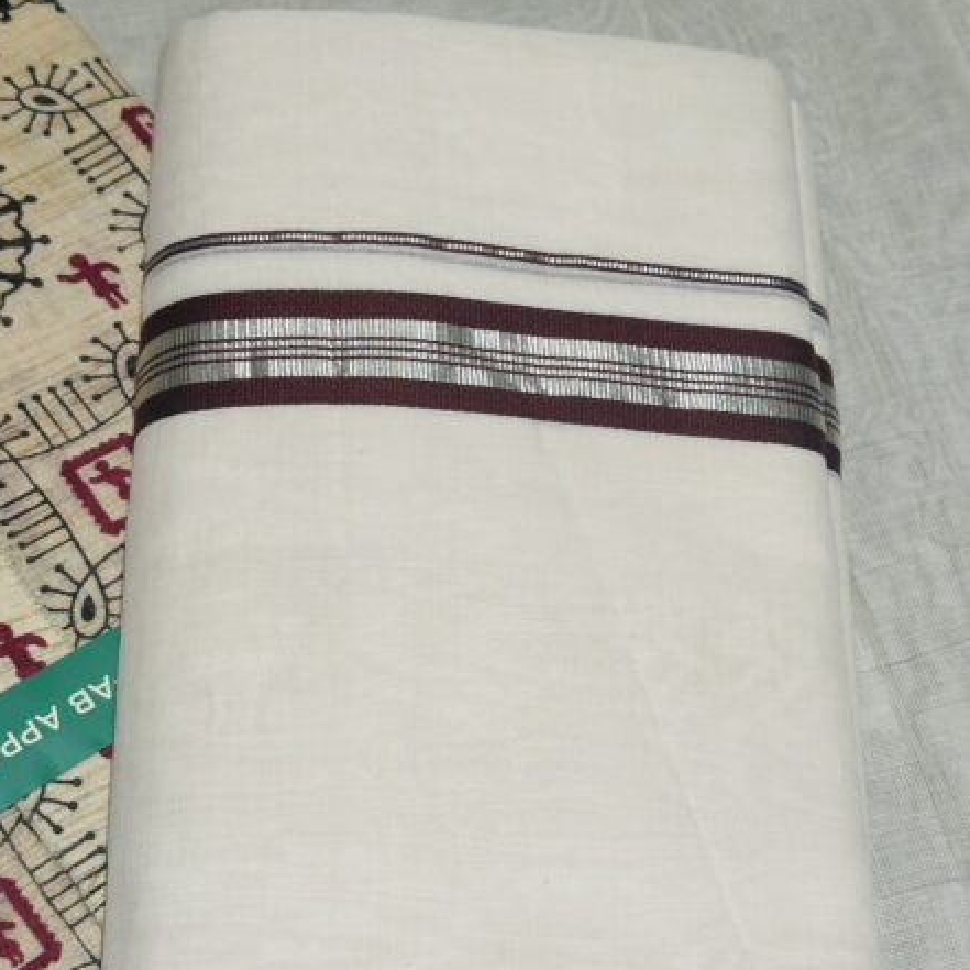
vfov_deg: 30.0
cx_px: 483
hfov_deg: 30.0
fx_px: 1807
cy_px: 586
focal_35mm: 57
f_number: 1.78
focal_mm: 6.86
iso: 80
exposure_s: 1/60
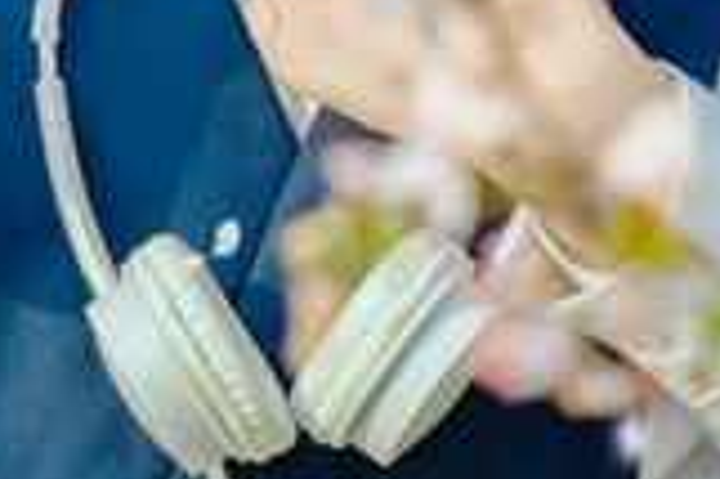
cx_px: 1105
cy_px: -640
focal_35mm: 873
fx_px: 17442
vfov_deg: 1.6
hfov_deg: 2.4
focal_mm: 135
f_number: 2.8
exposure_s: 1/1000
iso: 100
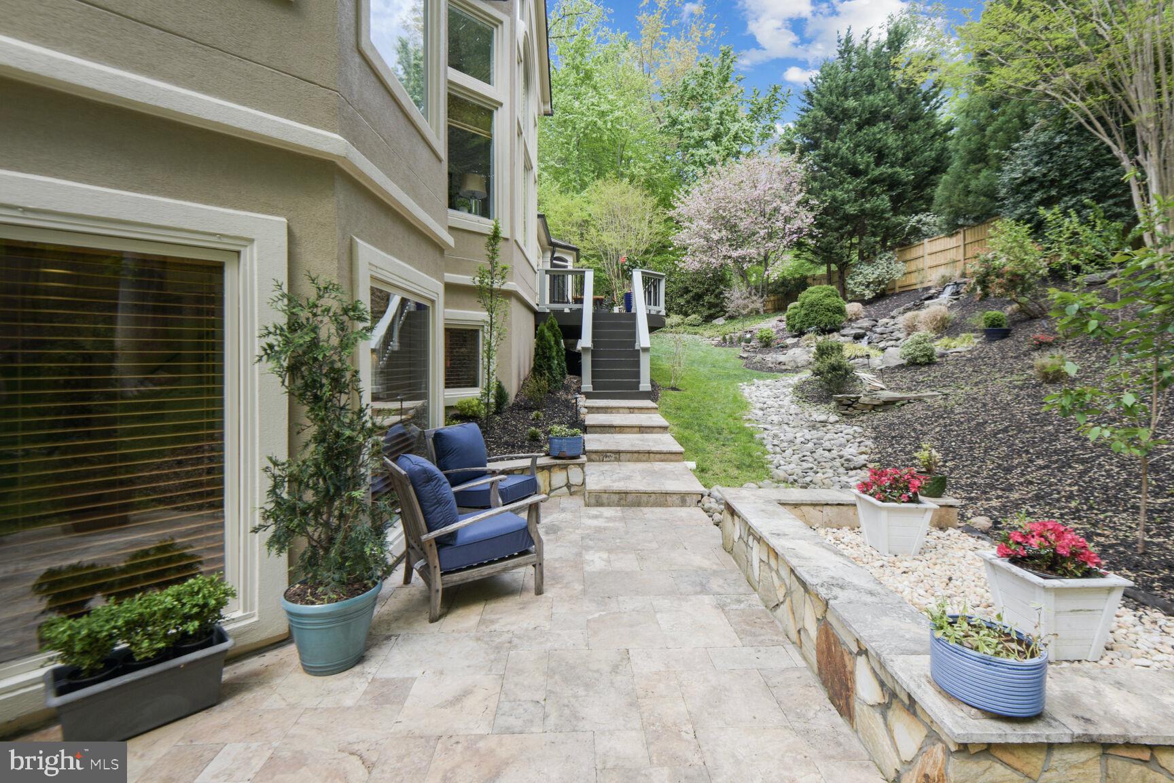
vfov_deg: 73.7
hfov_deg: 96.7
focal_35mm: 16
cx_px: 587
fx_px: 522
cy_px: 392
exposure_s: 1/125
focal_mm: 16
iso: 200
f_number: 8
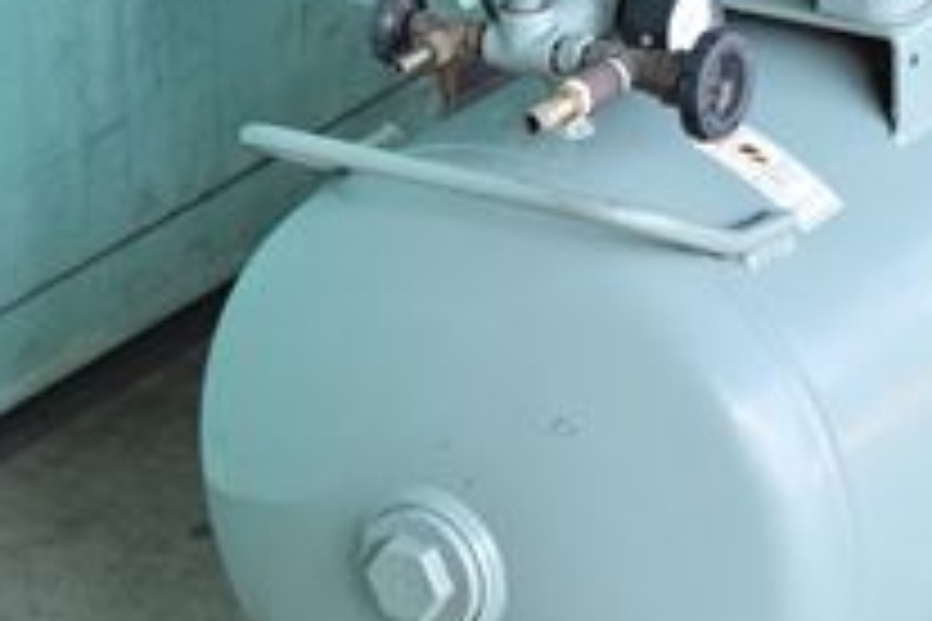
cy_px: 36
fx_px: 5157
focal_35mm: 199
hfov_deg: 10.3
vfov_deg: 6.9
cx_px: 675
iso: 1250
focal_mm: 55
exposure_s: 1/320
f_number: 6.3
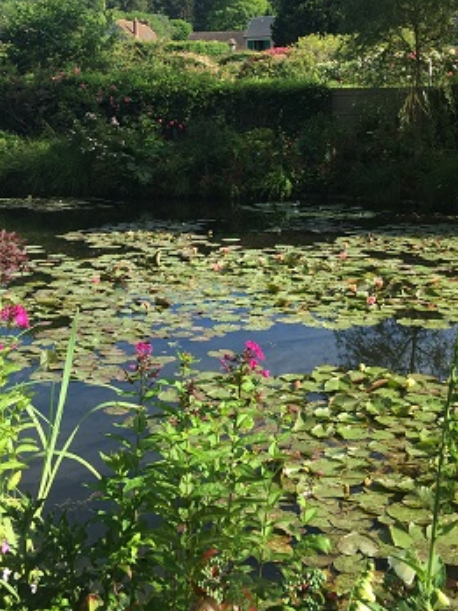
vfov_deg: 37.9
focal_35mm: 50
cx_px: 254
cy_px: 223
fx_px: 882
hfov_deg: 29.1
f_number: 2.2
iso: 32
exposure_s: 1/1099
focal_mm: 4.15
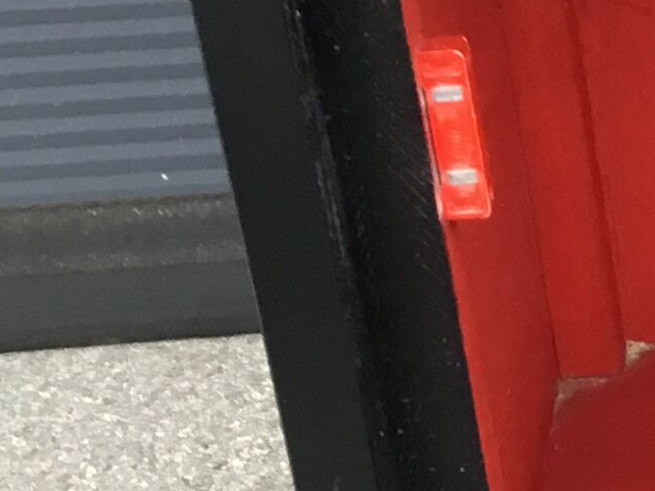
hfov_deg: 11.2
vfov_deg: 9.4
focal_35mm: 157
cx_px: 1380
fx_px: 2971
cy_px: 402
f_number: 2.4
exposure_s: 1/33
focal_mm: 3.3
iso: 40
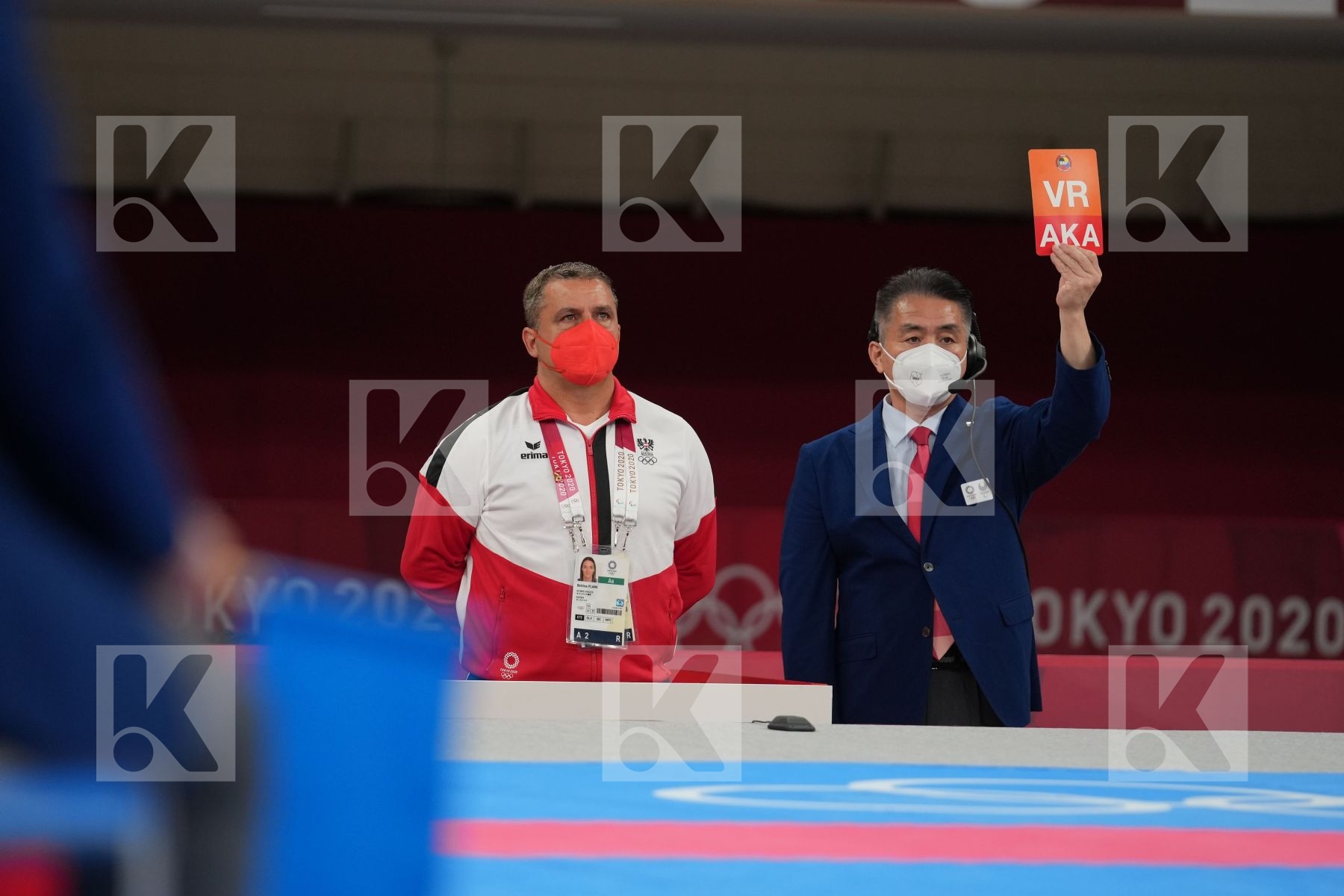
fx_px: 11199
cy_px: 448
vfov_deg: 4.6
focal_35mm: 300
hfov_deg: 6.9
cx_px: 672
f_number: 2.8
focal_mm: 200
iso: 640
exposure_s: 1/1000
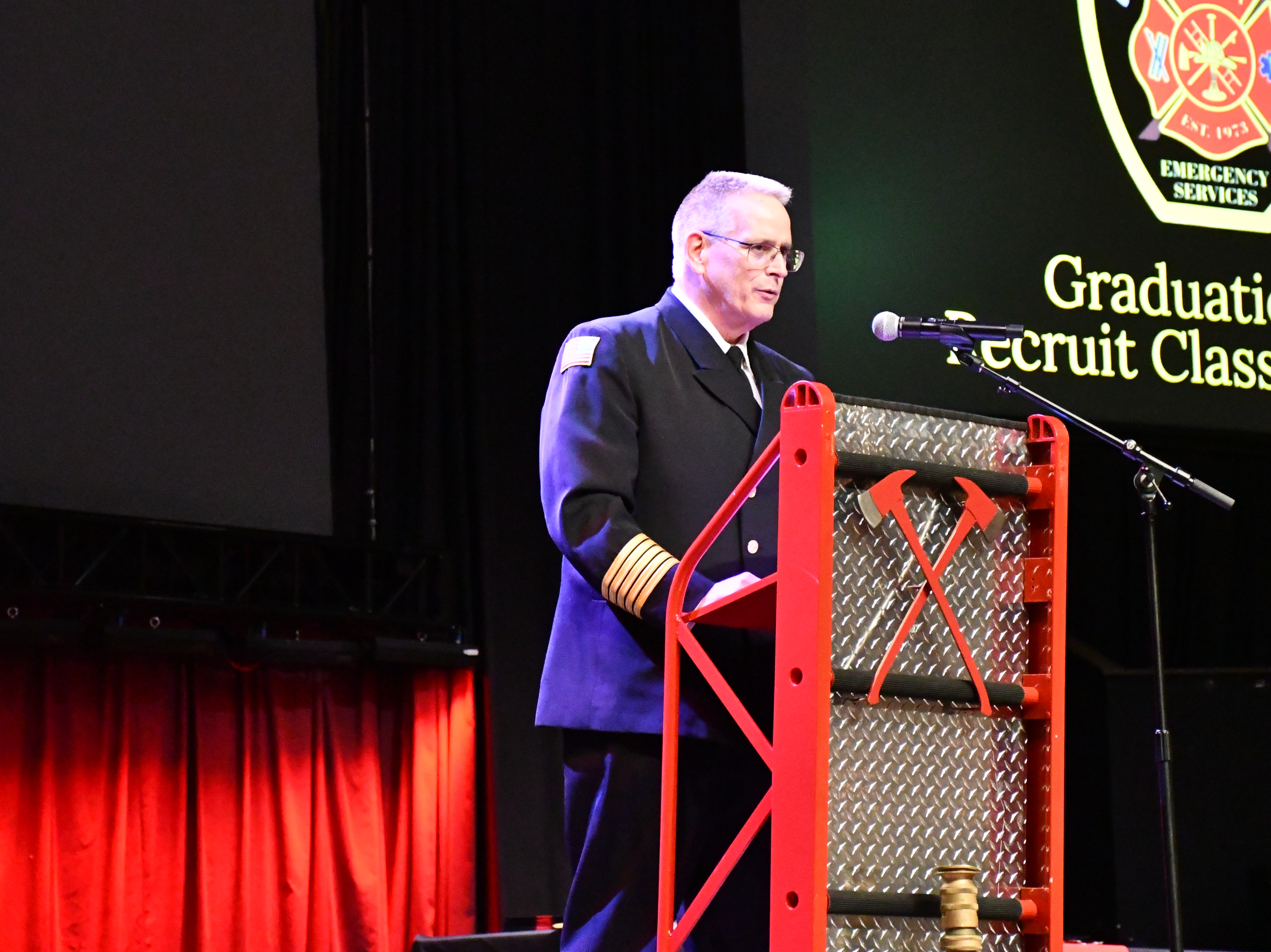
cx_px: 721
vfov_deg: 11.6
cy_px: 427
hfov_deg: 15.4
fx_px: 4699
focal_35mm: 128
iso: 12800
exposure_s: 1/60
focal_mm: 66
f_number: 5
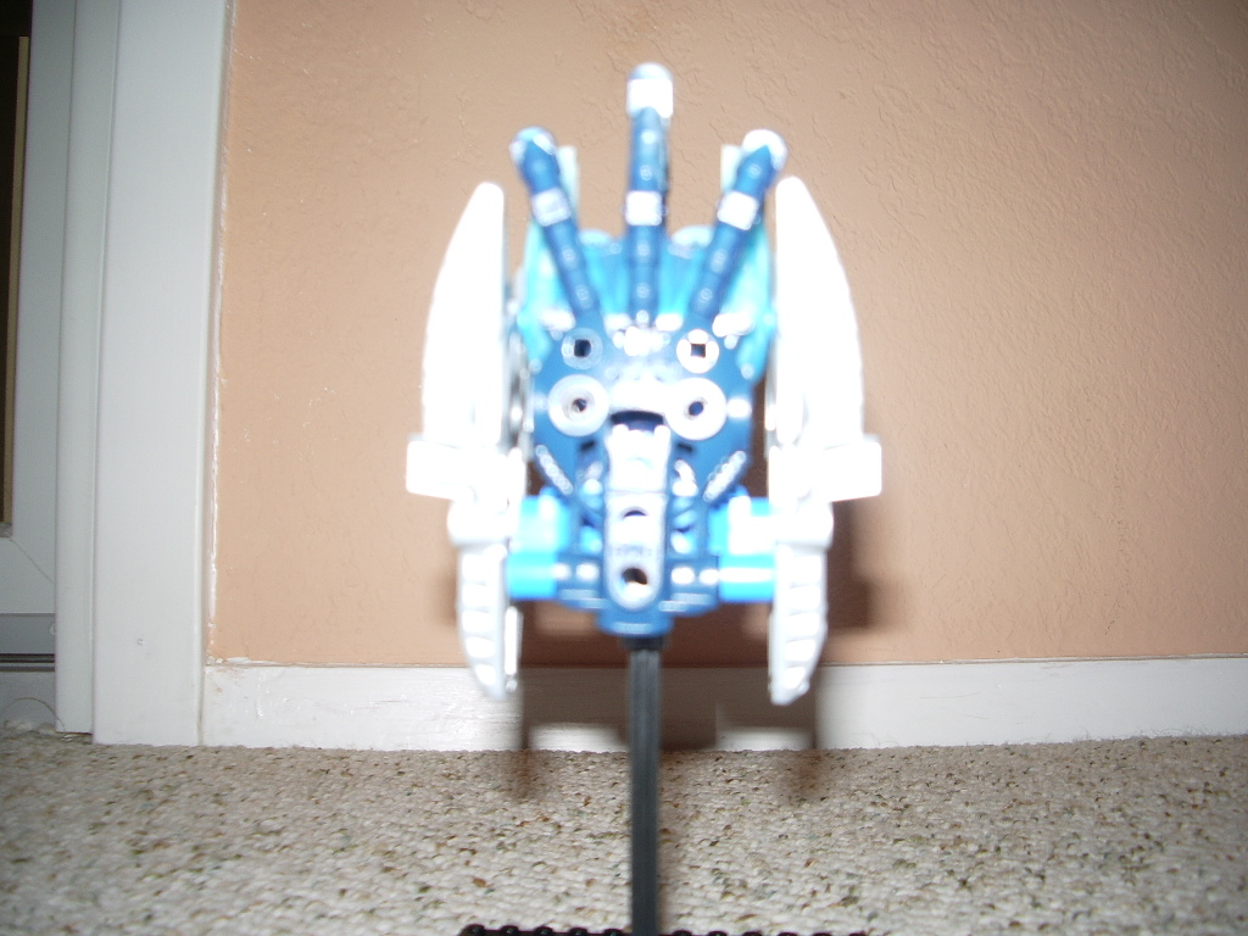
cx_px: 624
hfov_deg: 52.6
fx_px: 1262
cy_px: 468
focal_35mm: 35
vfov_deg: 40.7
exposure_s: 1/40
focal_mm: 5.8
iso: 50
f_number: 2.6
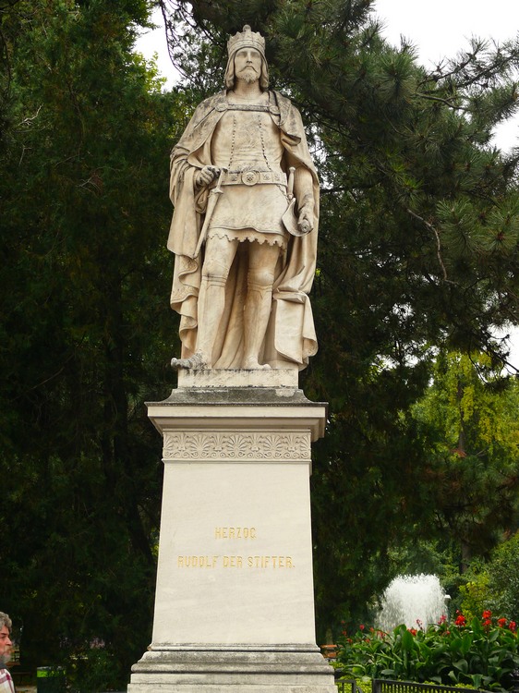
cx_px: 260
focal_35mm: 76
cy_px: 346
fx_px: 1520
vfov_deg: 25.7
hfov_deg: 19.4
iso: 100
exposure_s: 1/80
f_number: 3.2
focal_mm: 16
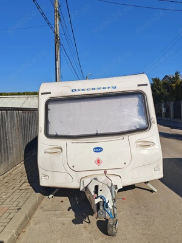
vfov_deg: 60.0
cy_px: 122
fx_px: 210
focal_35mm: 30
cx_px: 91
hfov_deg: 46.8
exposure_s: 1/1500
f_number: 1.9
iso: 50
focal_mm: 6.12
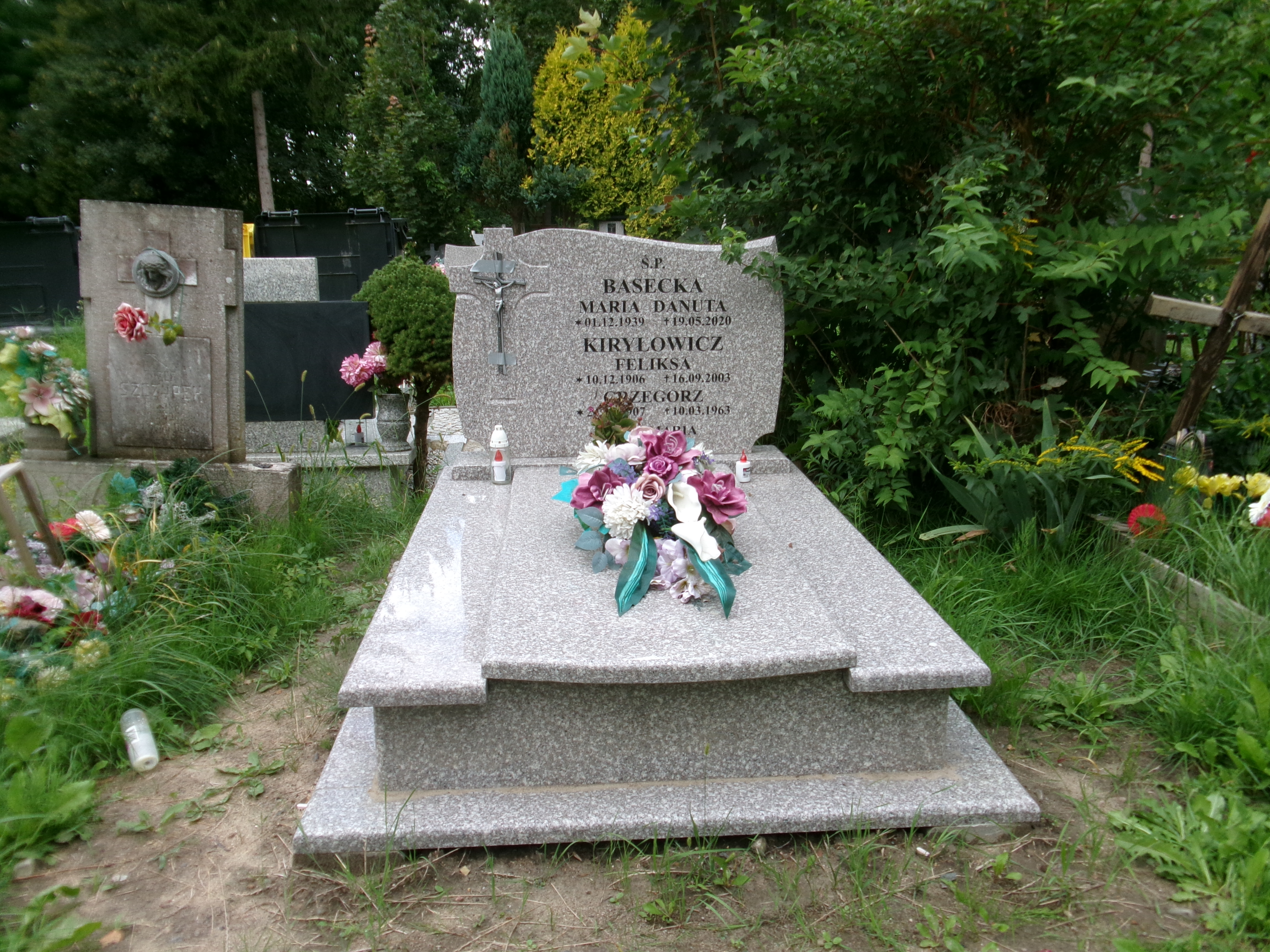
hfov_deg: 63.4
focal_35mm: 28
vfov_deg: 49.7
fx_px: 1027
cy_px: 476
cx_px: 635
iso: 100
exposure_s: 1/220
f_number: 3.9
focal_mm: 5.1
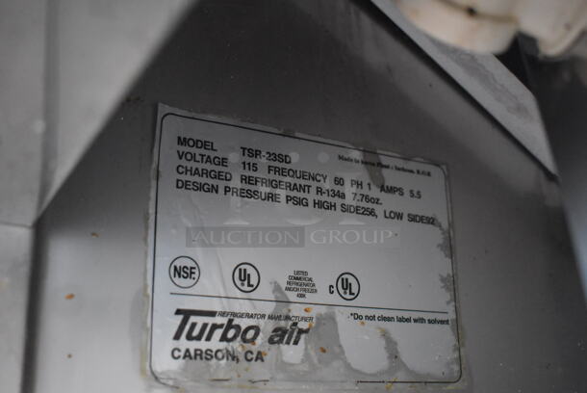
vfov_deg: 30.9
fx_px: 710
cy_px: 196
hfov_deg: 44.9
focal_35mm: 44
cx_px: 294
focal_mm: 29
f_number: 4.2
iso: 6400
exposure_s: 1/125
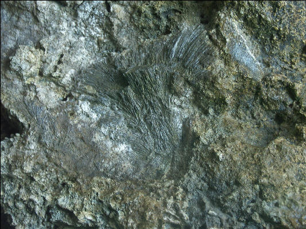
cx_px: 153
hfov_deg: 26.3
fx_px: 654
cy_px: 114
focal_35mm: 74
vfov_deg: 19.9
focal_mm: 18.47
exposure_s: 1/15
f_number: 3.2
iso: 125
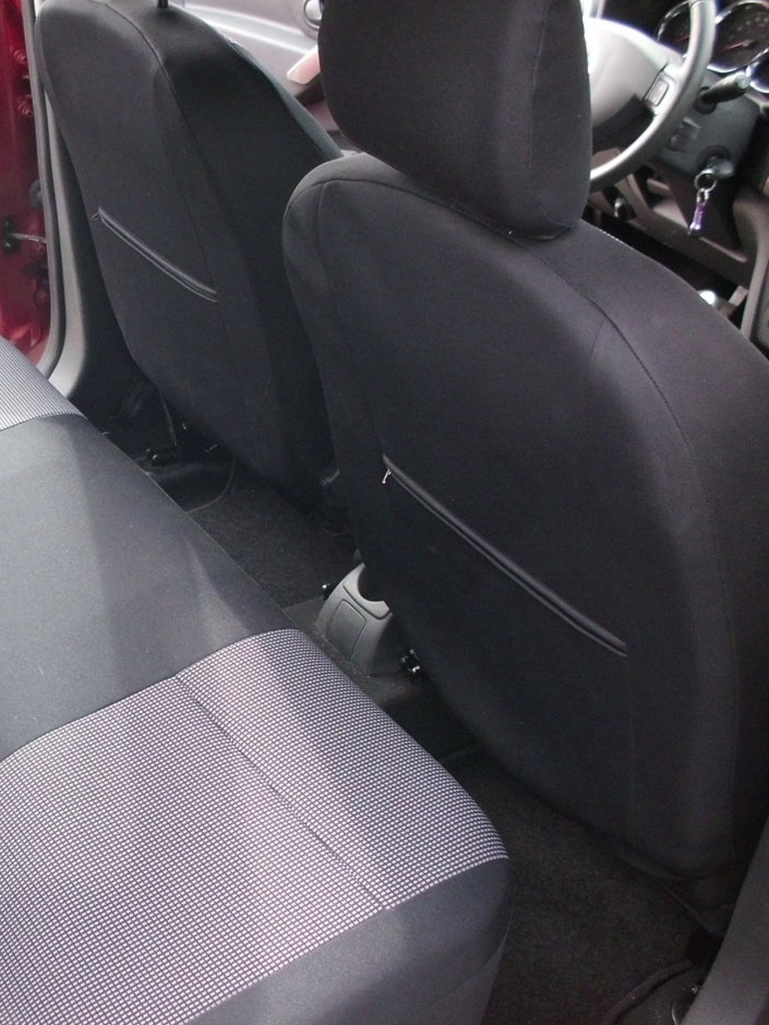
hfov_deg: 28.5
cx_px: 80
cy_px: 510
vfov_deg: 38.9
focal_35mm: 49
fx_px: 1451
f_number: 2.9
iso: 200
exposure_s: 1/125
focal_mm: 6.3
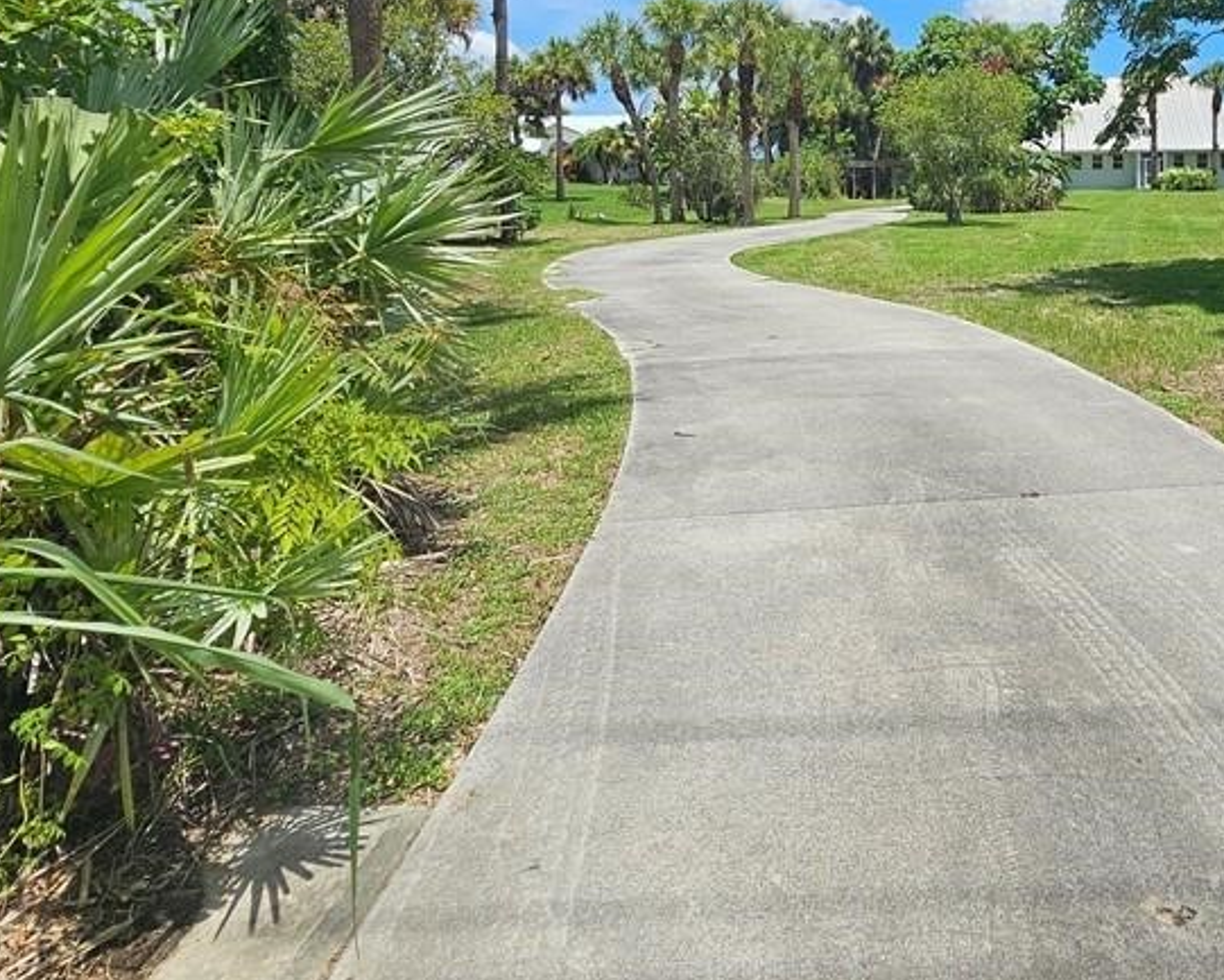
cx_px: 873
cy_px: 199
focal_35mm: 24
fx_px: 870
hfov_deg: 67.1
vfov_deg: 54.8
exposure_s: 1/3667
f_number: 2.2
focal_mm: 2.2
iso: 50
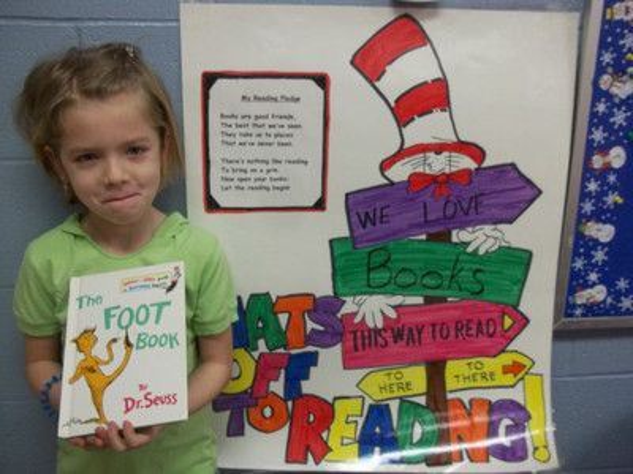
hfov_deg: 51.4
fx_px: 658
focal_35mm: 36
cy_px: 237
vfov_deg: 39.7
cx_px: 316
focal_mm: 6.5
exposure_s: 1/25
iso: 160
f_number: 3.1
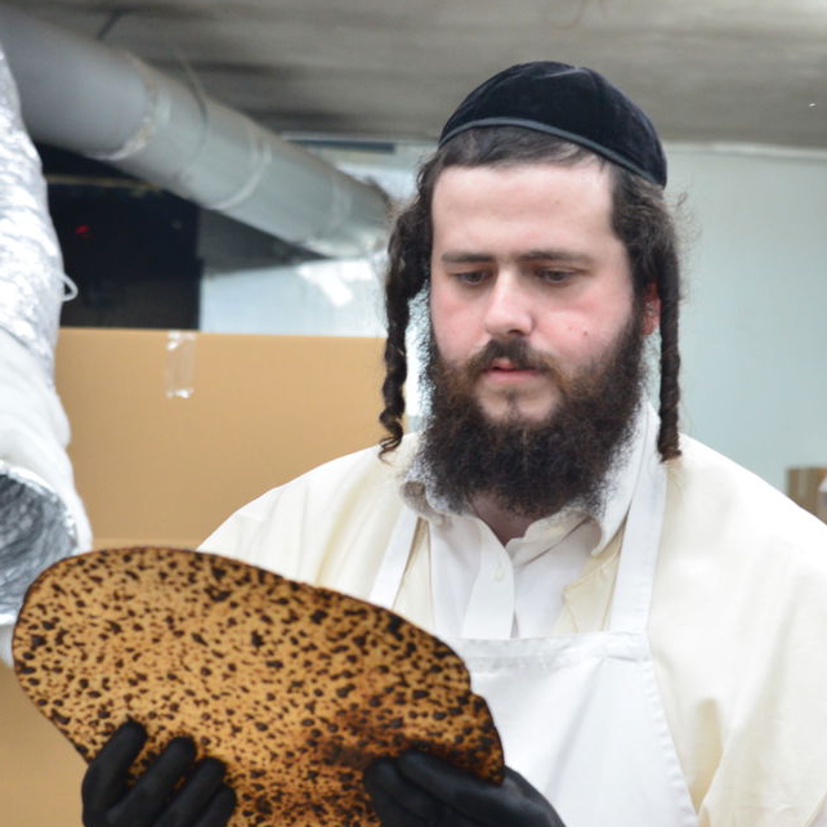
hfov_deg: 17.1
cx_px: 359
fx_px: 2757
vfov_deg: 17.0
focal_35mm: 102
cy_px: 547
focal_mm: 55
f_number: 5.6
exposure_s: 1/125
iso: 2000
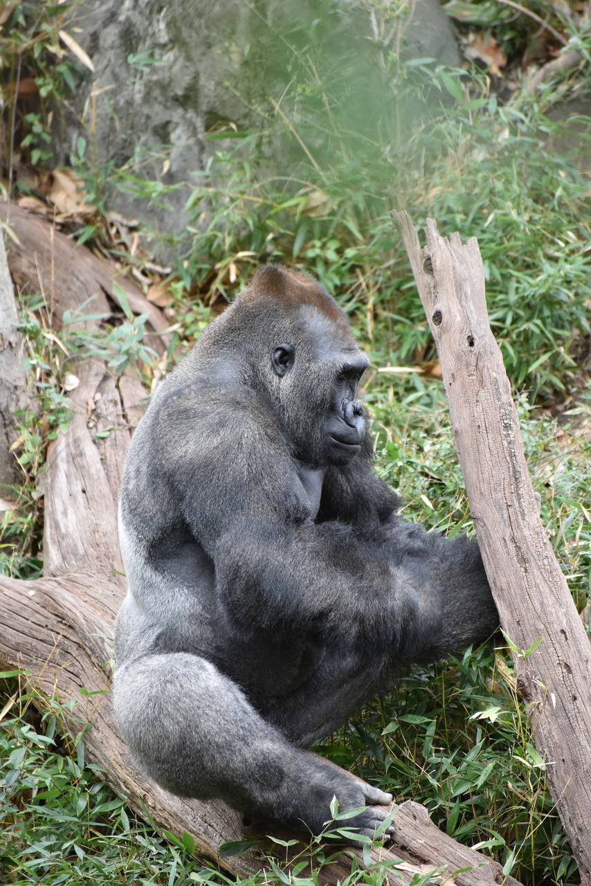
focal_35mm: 210
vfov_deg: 9.8
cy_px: 443
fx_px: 5168
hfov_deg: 6.5
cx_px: 296
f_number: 5.3
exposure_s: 1/500
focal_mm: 210
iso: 2000
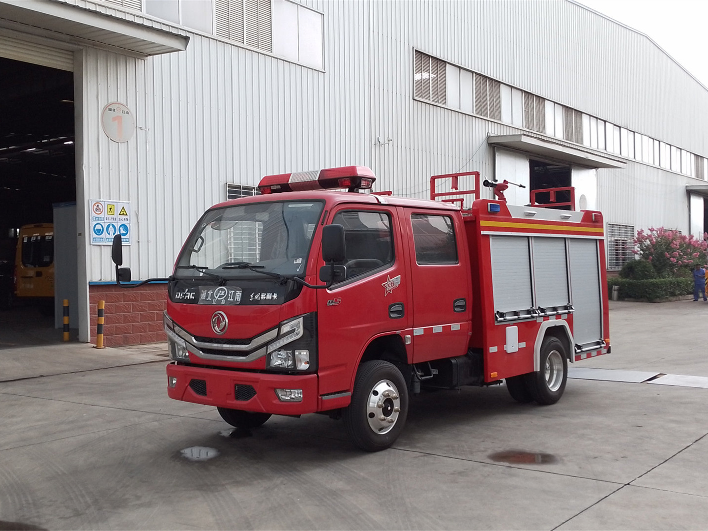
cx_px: 354
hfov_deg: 61.7
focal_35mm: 29
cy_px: 266
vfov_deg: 48.2
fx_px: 593
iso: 64
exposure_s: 1/60
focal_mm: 3.69
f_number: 1.8
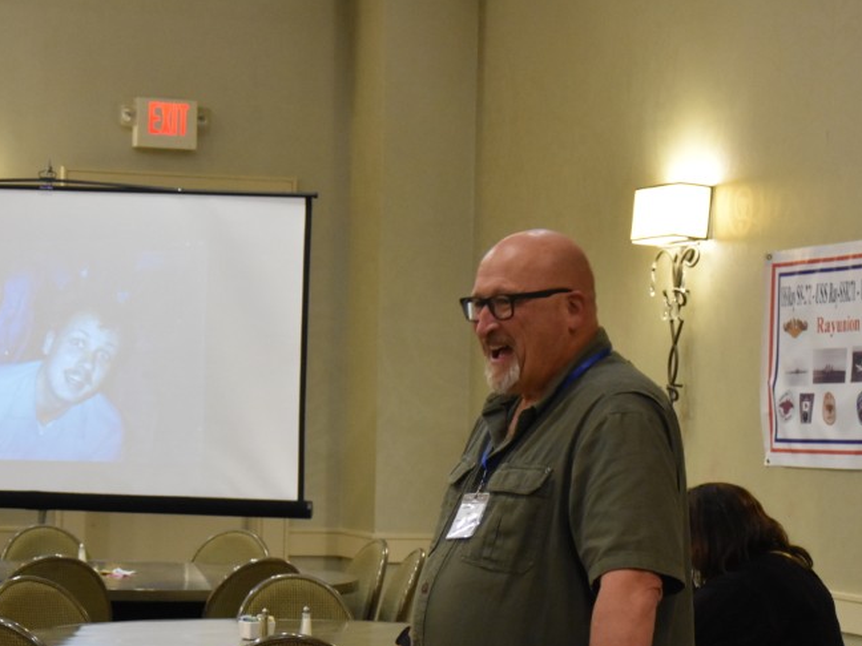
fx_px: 3063
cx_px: 376
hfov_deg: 16.0
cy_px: 494
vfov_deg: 12.0
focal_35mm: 123
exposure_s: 1/60
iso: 3200
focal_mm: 48
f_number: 4.8
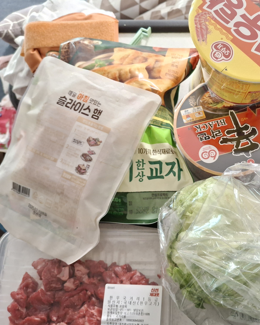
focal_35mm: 33
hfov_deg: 43.0
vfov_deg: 54.2
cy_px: 160
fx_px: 317
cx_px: 197
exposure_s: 1/24
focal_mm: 4.69
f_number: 1.8
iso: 640
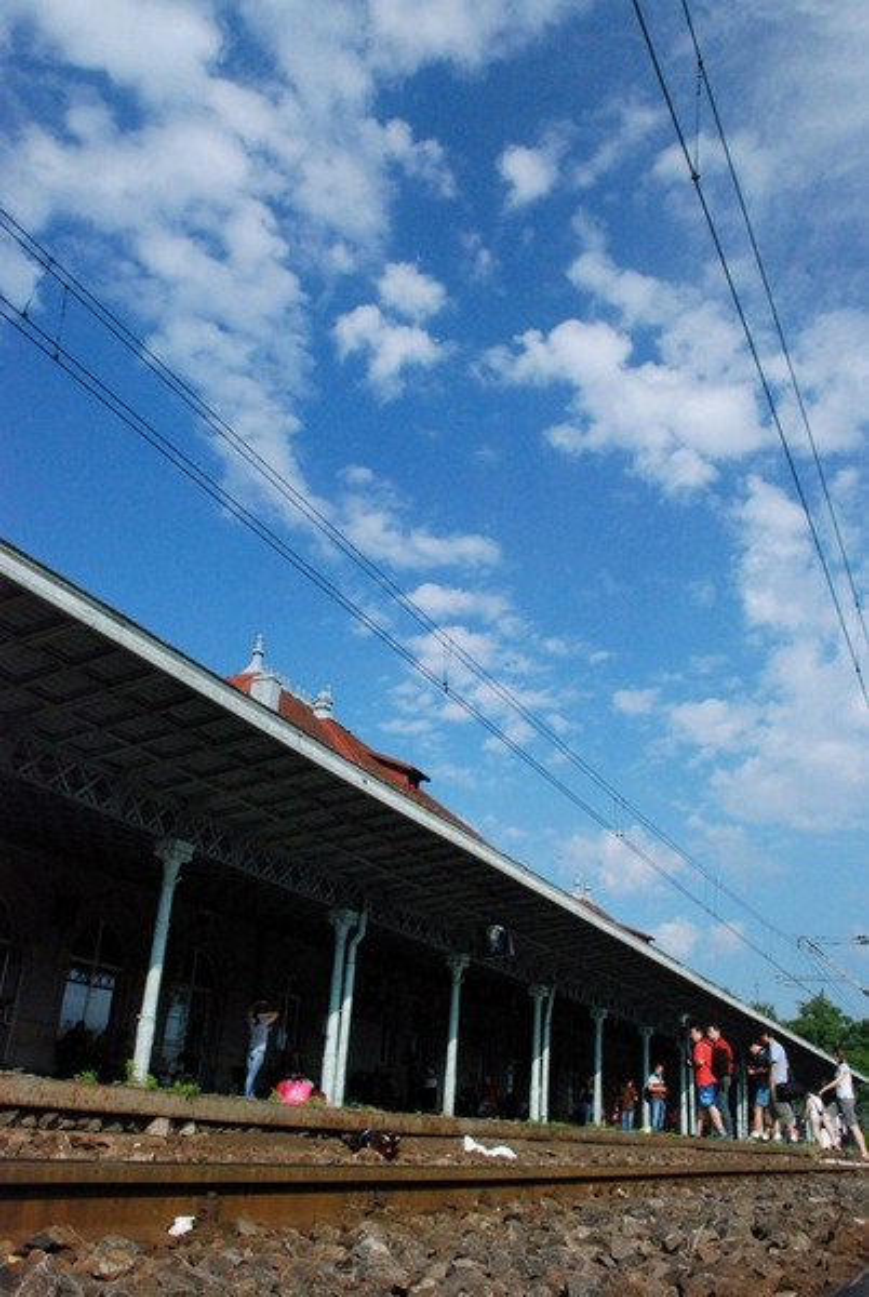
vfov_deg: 61.9
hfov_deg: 43.7
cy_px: 648
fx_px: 1082
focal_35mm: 30
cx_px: 434
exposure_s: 1/320
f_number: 14
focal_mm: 20
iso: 1600
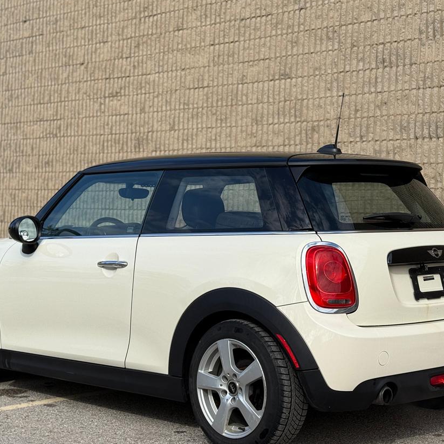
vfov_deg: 26.1
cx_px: 211
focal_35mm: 66
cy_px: 221
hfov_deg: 26.1
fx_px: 958
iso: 64
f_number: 1.78
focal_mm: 6.76
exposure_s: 1/3534
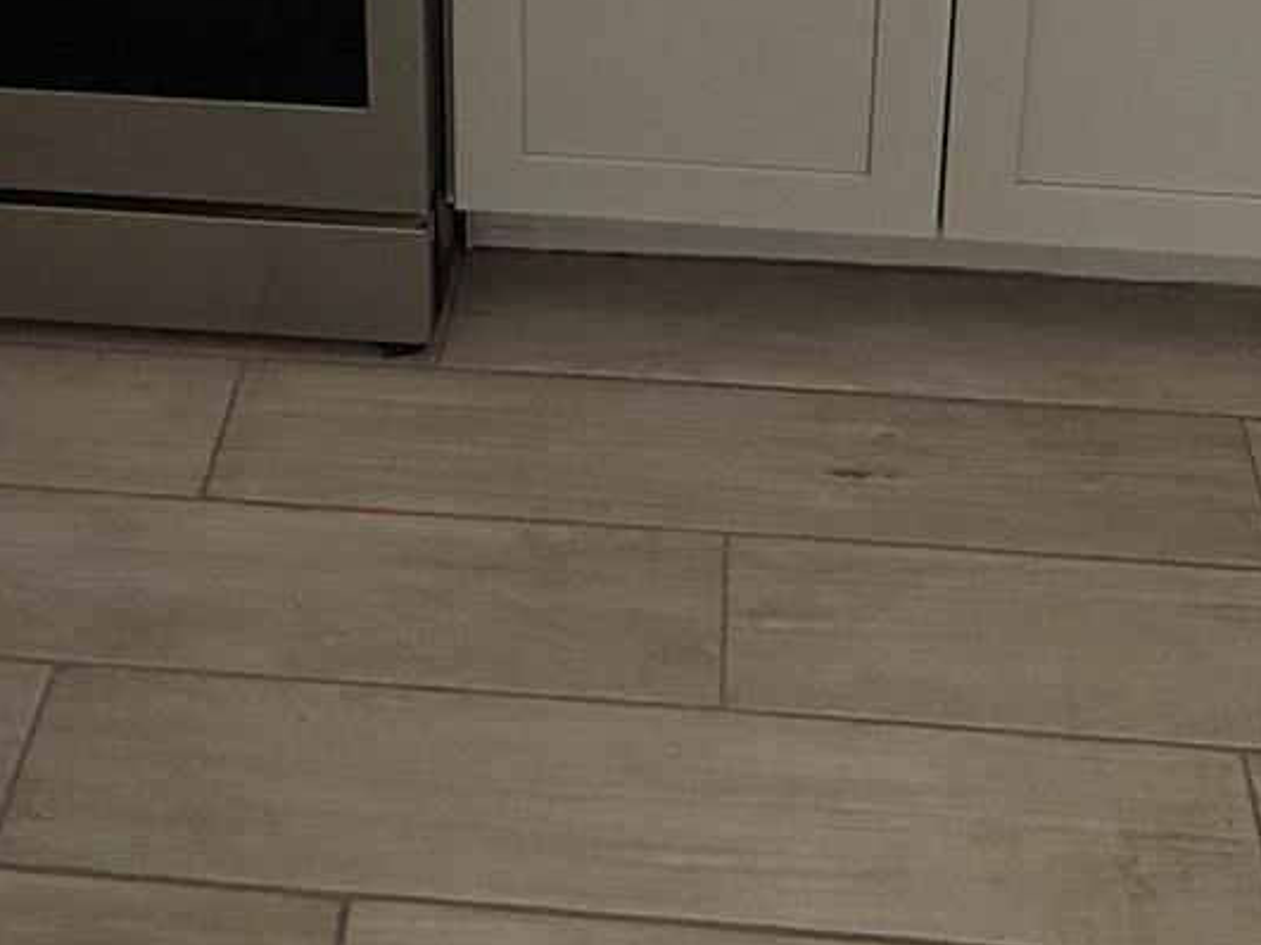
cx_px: 625
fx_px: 1967
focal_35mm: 54
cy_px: -646
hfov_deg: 35.6
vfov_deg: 20.8
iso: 64
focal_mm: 2.22
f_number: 2.2
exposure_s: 1/372
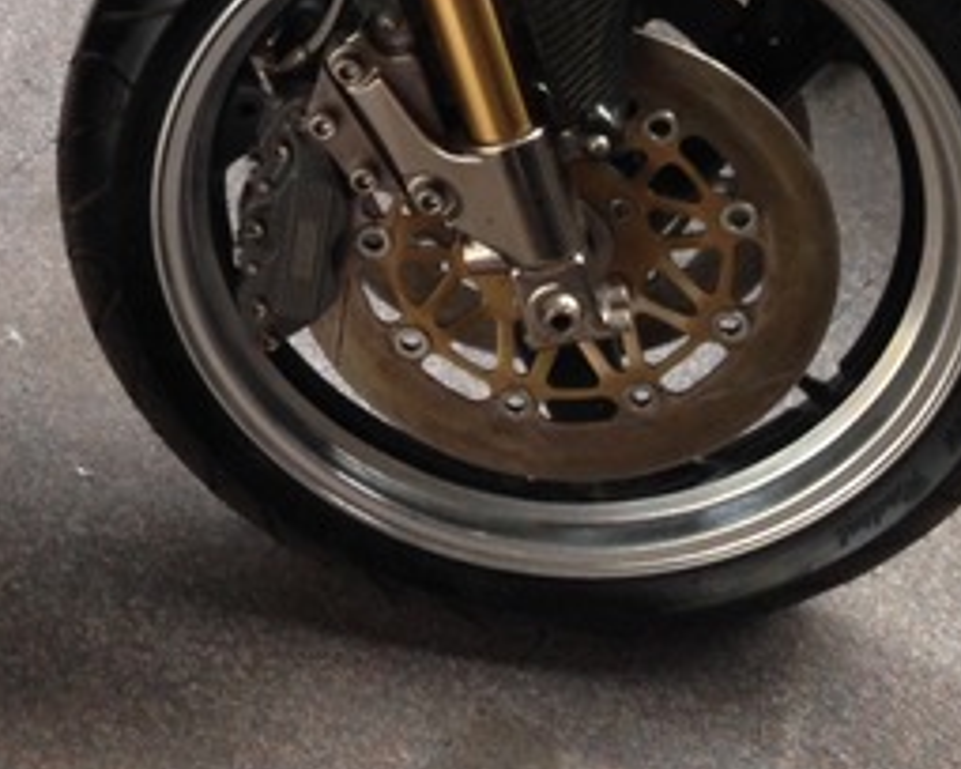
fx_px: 2873
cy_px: -237
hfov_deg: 17.7
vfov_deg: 14.6
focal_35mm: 101
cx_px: -317
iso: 64
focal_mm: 4.12
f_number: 2.4
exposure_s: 1/20
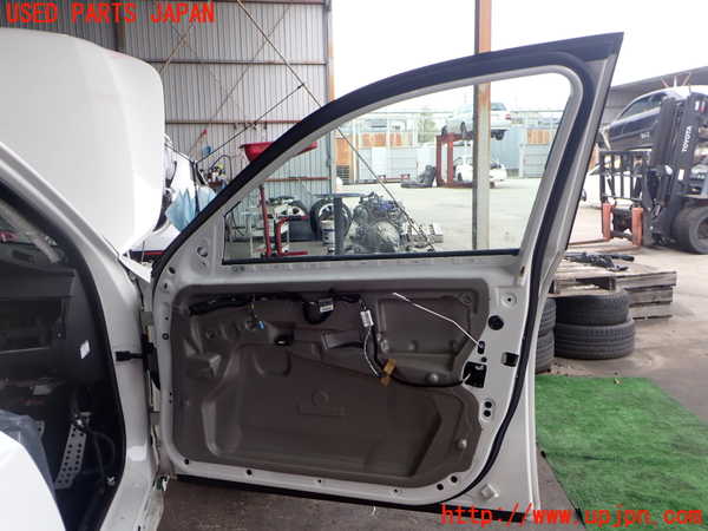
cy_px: 266
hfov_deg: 60.0
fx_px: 614
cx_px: 354
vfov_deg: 46.8
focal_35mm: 30
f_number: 3.2
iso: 100
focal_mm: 5.4
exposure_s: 1/125
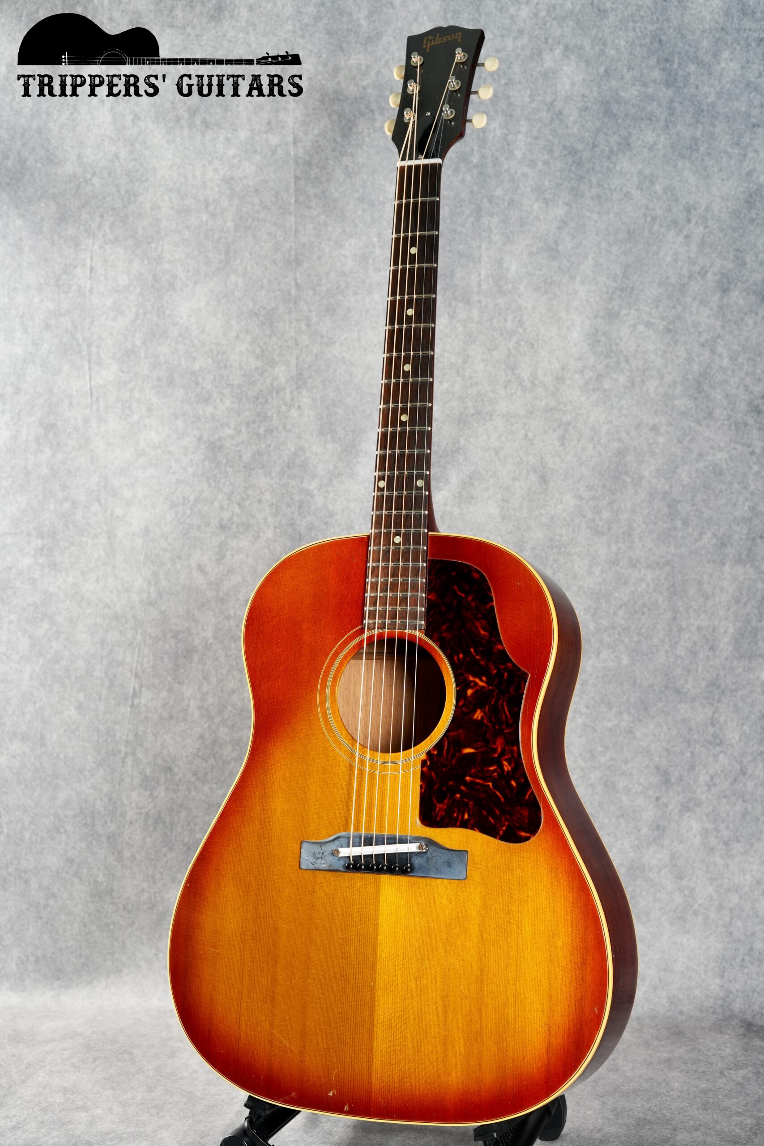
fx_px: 1591
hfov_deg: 27.0
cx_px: 382
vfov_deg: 39.6
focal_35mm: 50
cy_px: 573
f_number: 6.3
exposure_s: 1/1.6
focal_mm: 50
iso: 320
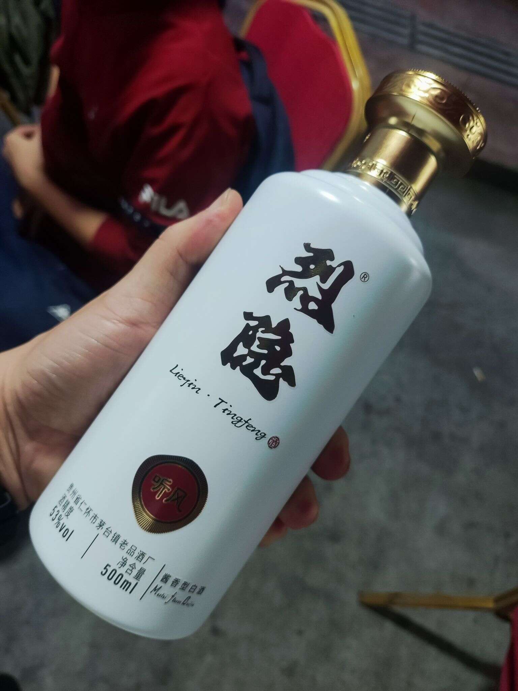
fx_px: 499
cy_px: 346
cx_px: 259
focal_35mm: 25
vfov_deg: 69.4
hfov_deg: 54.9
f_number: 1.79
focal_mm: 4.71
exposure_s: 1/73
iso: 355
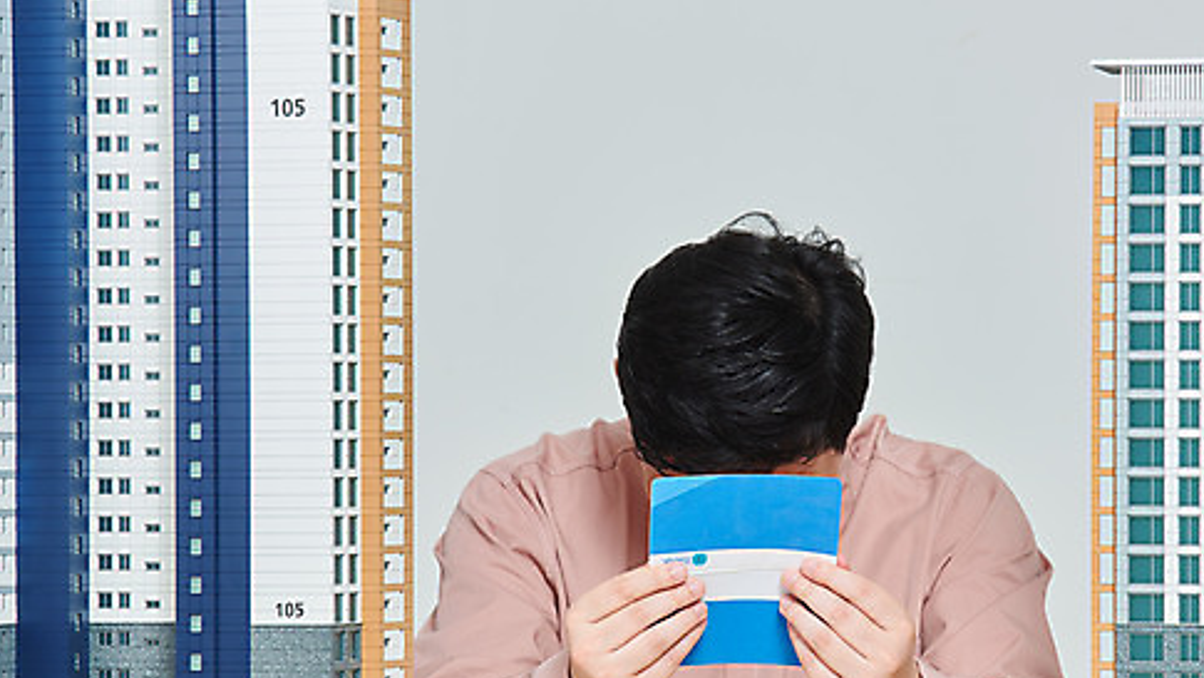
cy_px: 375
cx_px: 726
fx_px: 7025
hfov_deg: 9.8
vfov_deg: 5.5
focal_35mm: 220
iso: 100
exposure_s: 1/125
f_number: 13
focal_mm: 170
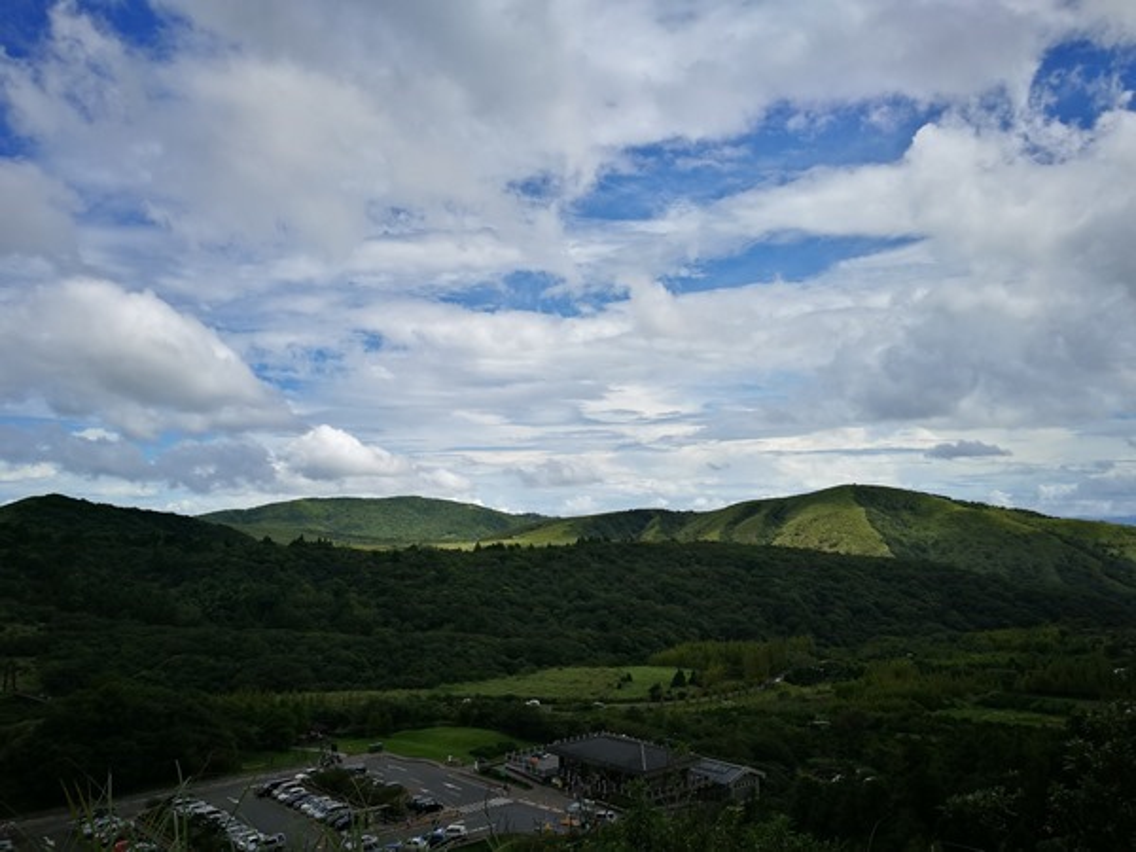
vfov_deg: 51.4
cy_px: 426
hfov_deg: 65.3
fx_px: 886
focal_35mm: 27
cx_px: 568
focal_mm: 4.5
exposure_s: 1/1372
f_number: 2.2
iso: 50
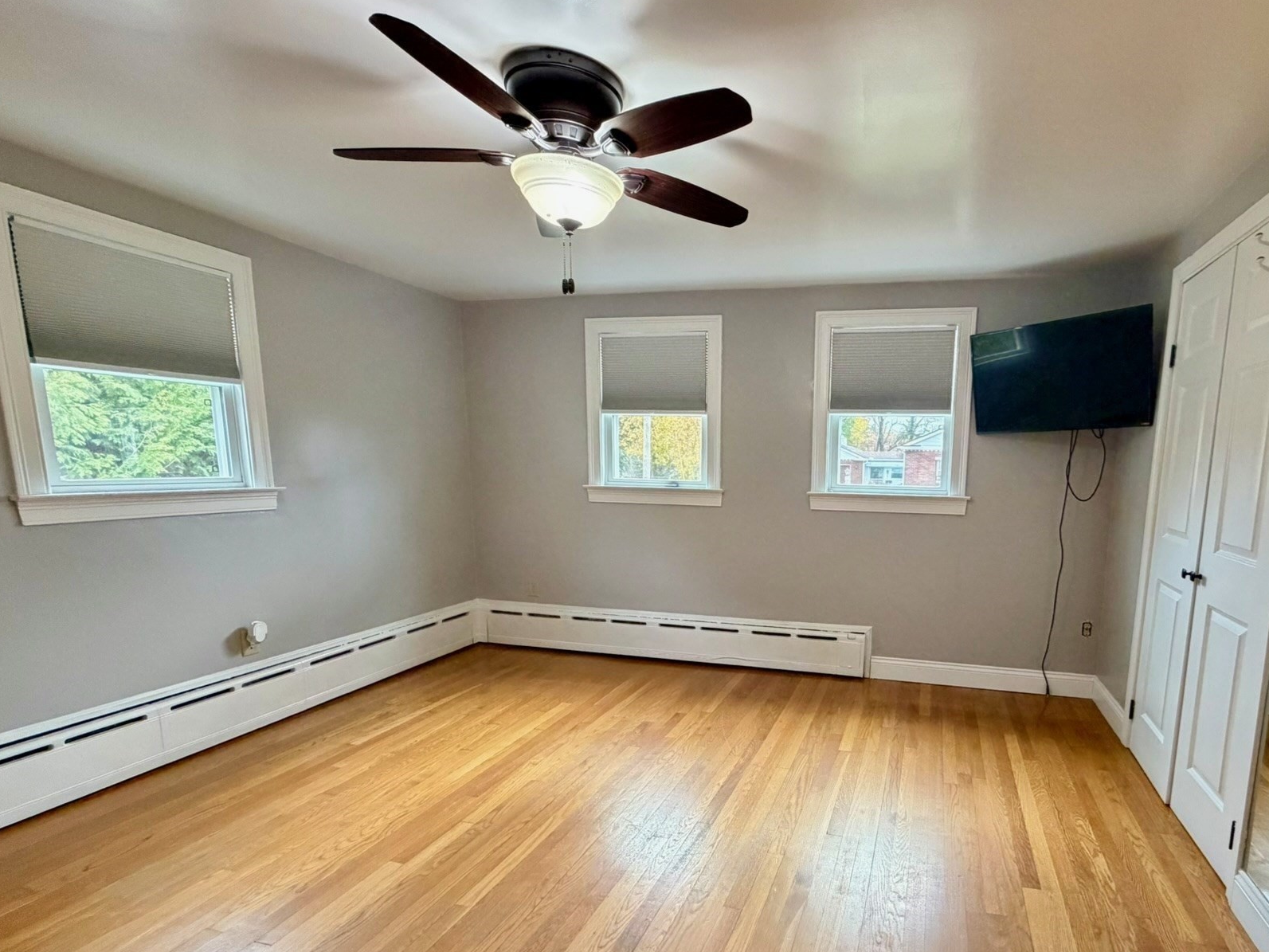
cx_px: 795
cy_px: 564
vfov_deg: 71.0
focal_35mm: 18
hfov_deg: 86.0
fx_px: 660
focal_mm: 2.22
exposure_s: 1/60
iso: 500
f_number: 2.2
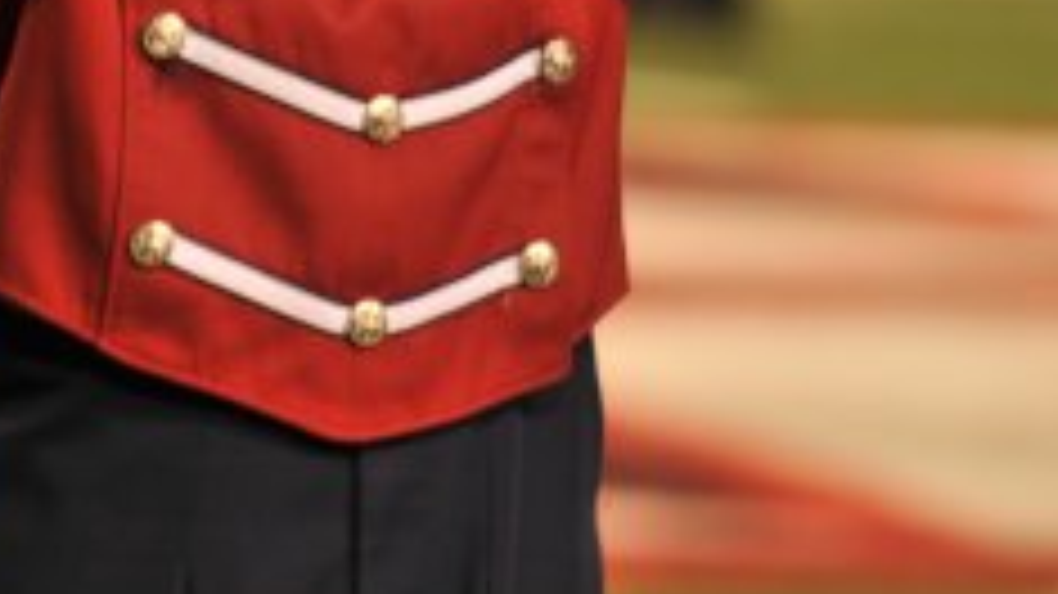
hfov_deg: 2.7
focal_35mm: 801
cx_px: 196
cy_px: -14
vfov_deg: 1.5
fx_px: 22464
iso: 200
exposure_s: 1/80
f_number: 2.8
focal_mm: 200
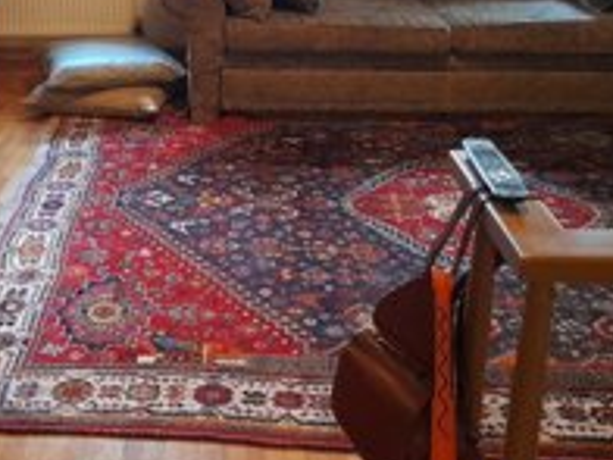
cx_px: 188
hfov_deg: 40.5
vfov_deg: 30.6
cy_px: 78
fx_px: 815
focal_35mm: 46
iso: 500
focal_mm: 4.6
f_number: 2
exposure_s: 1/25
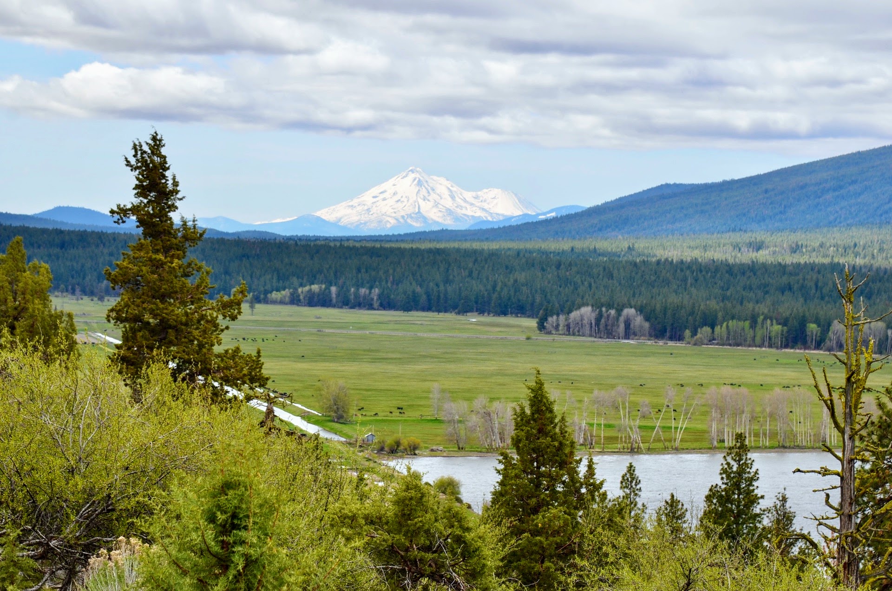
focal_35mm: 158
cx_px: 446
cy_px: 296
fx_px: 3895
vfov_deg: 8.7
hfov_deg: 13.1
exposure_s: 1/250
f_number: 7.1
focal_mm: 105
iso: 100
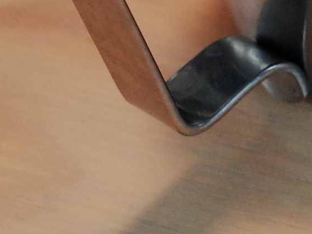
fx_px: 1568
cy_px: -174
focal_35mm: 174
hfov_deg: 10.5
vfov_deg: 8.2
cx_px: 618
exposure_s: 1/100
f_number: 4
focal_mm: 18.3
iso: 800
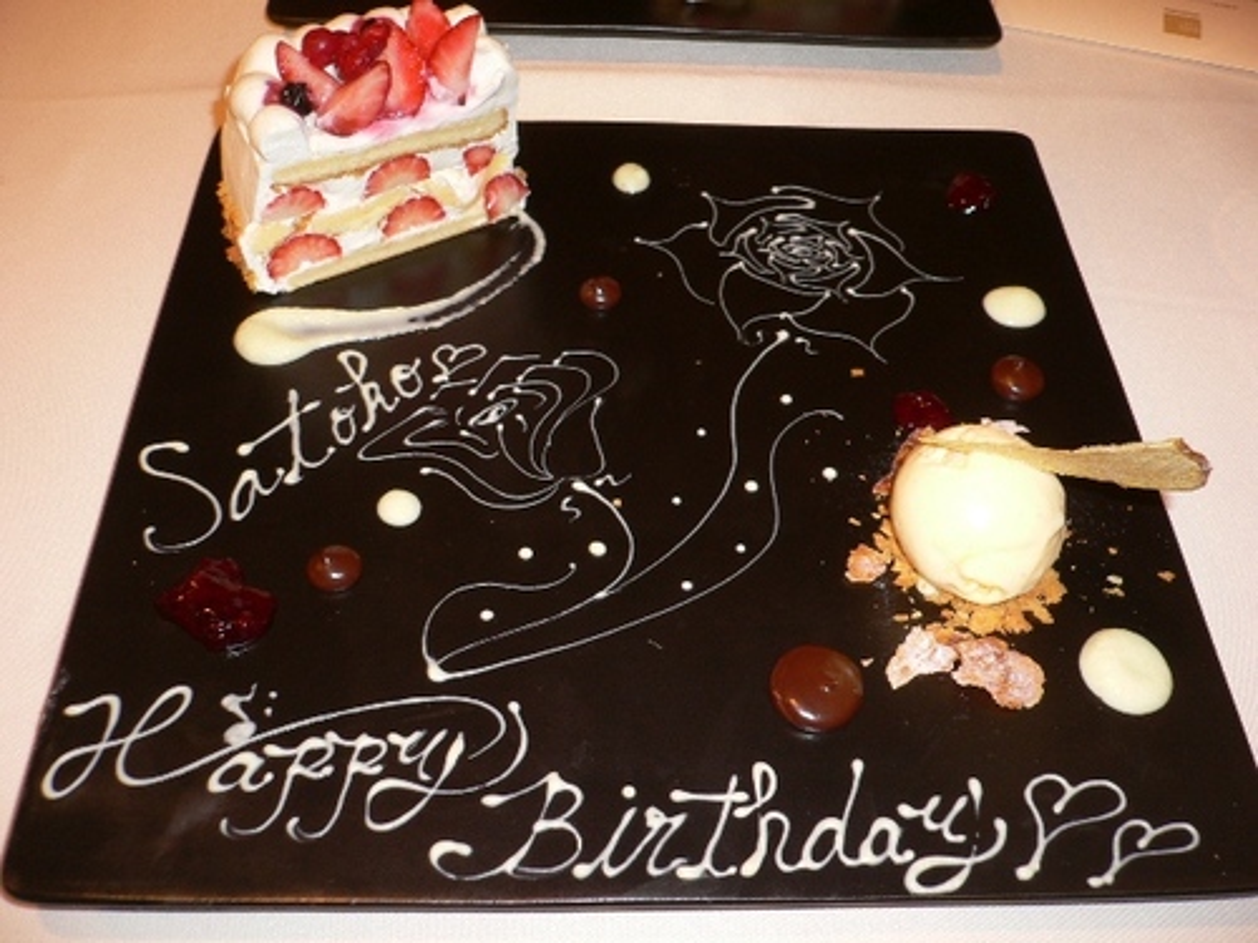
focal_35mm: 35
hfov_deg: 52.6
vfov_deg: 40.7
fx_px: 1272
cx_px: 629
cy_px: 472
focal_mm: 5.8
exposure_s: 1/8
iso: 80
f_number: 2.8
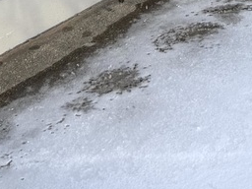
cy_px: -235
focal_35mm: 135
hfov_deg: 14.4
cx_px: 238
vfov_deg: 9.9
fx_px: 983
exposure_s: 1/995
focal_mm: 6.76
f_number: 1.78
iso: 80
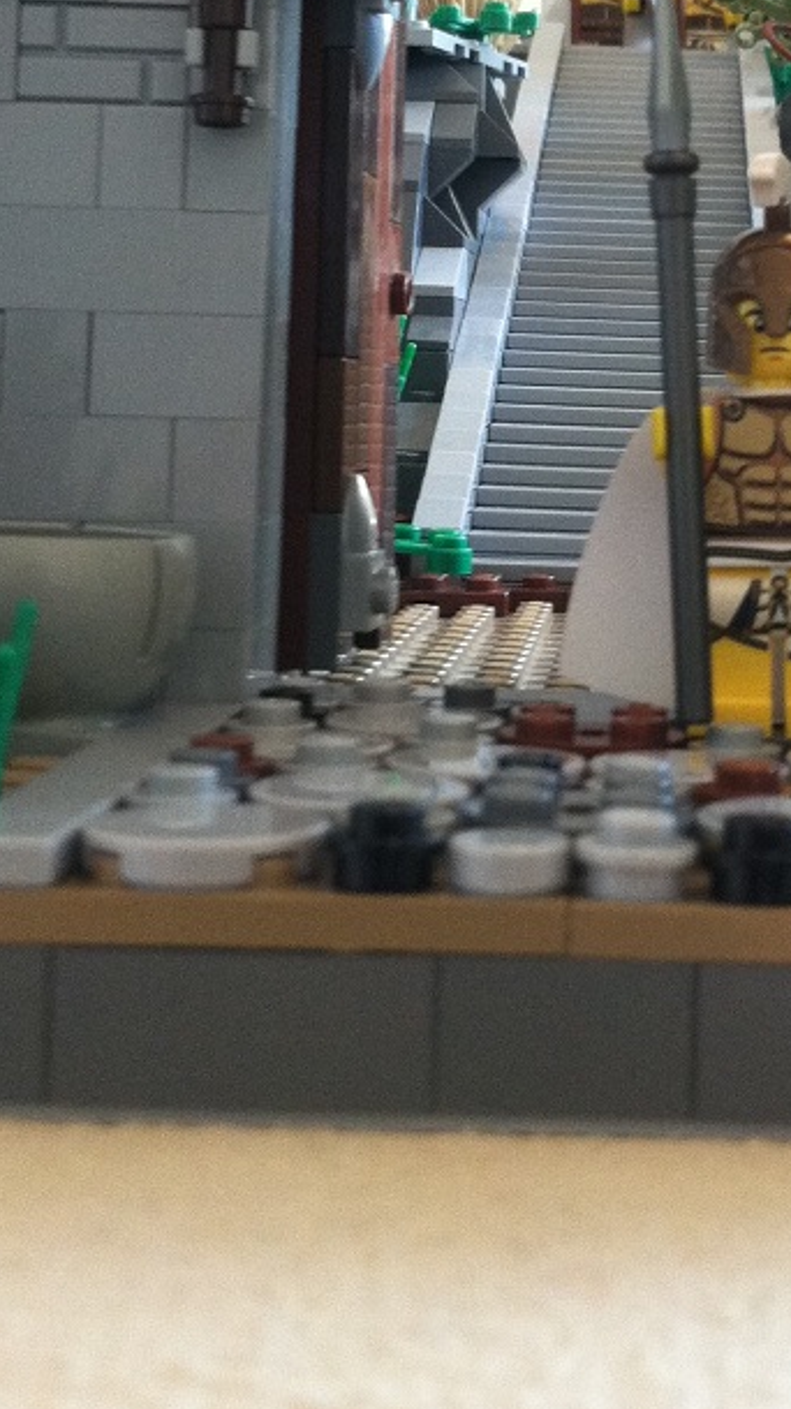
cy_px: 276
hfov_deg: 17.8
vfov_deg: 30.7
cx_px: 659
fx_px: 2501
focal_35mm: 67
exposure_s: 1/17
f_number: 2.8
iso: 200
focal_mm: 3.85
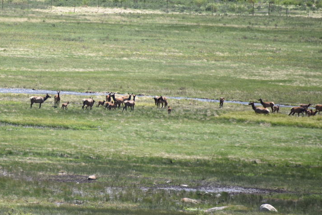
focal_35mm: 535
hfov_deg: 3.9
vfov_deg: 2.6
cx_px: 66
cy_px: 48
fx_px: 4786
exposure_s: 1/640
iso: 280
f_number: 5.6
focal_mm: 300
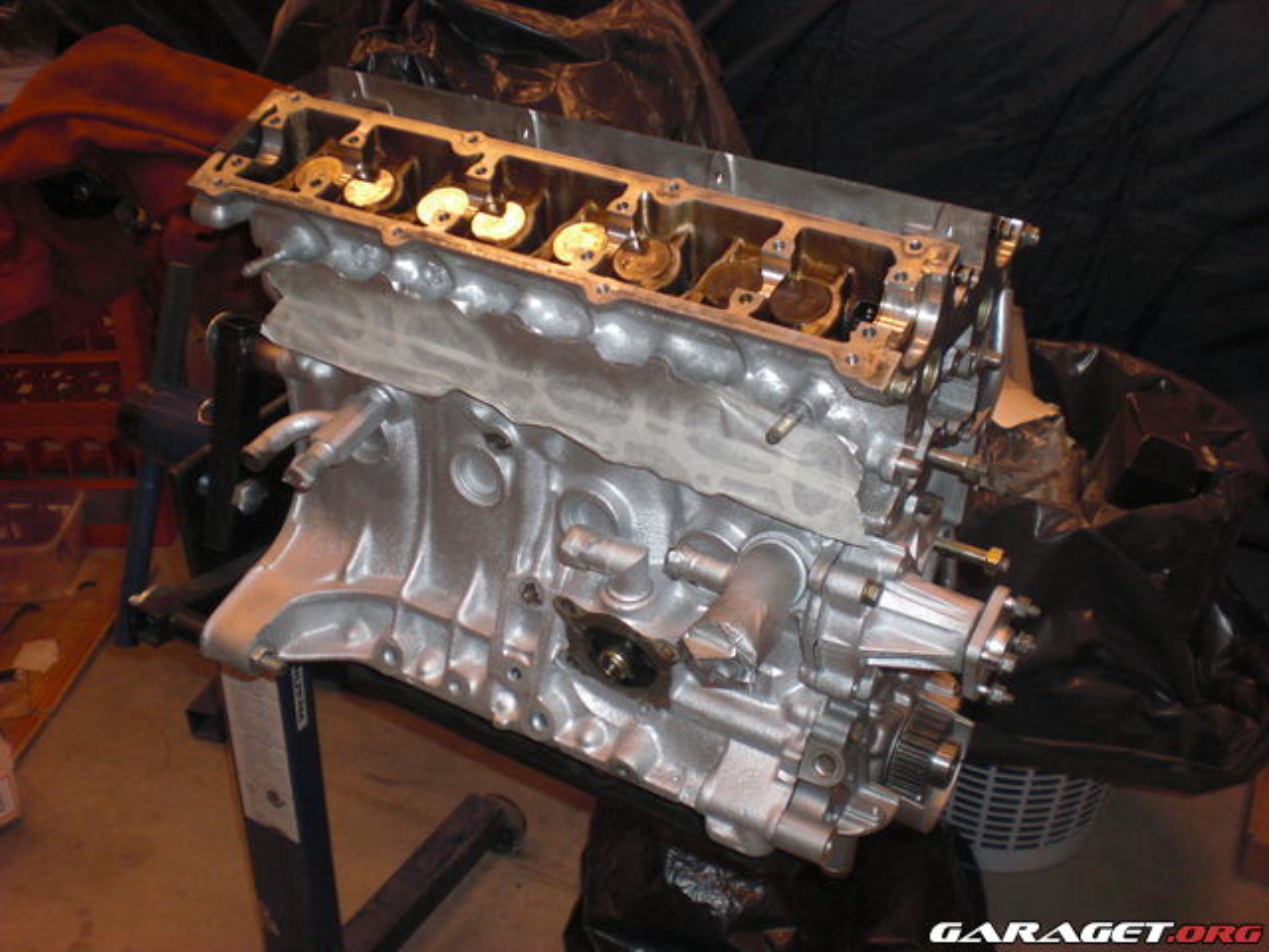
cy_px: 476
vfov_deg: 37.7
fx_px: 1393
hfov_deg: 49.0
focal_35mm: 38
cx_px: 634
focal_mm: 6.3
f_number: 3.1
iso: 200
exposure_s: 1/60
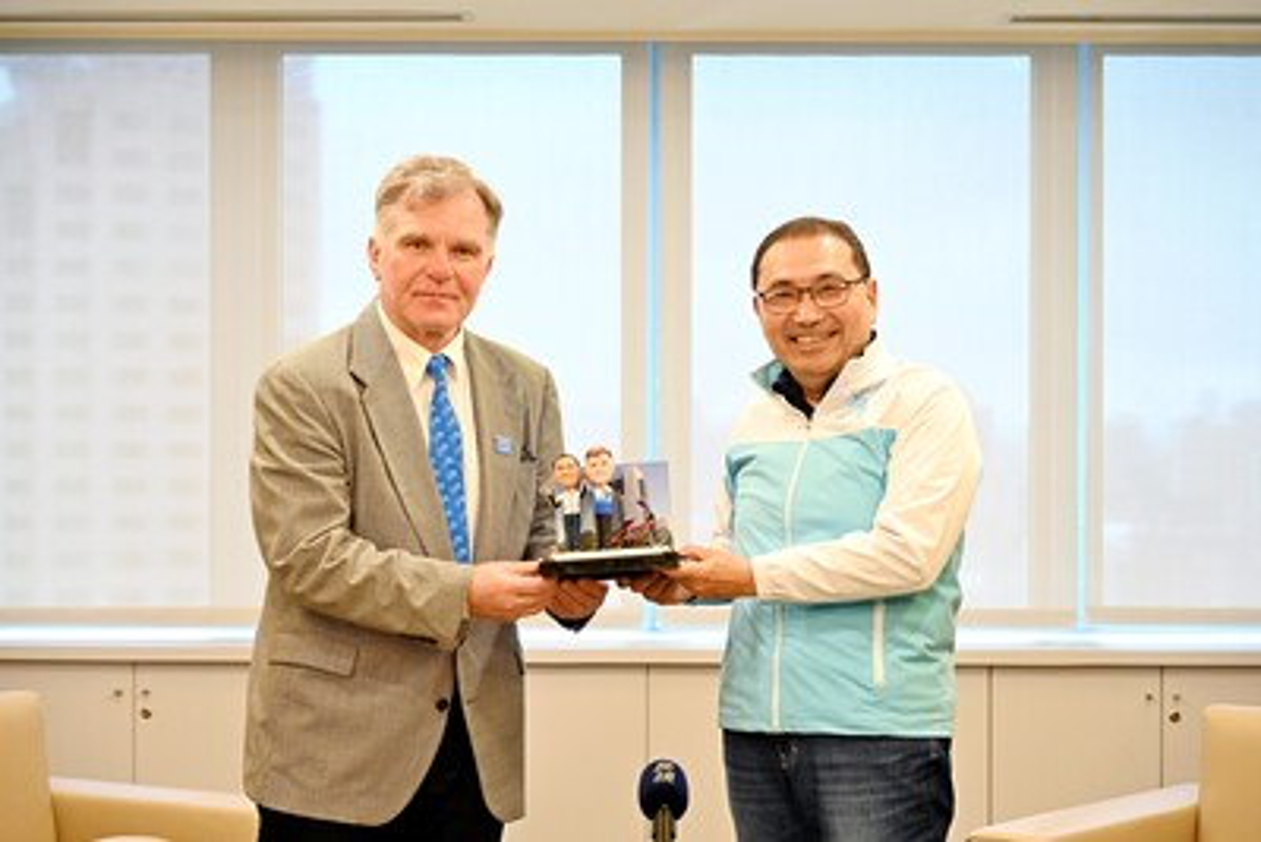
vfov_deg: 20.3
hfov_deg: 30.1
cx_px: 630
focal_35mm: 67
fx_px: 2348
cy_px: 421
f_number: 4
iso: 1600
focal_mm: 67
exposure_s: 1/125
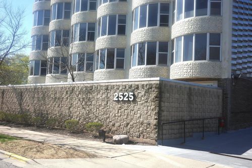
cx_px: 126
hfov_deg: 48.5
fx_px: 280
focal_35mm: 40
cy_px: 84
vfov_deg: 33.4
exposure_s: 1/800
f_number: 5.6
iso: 100
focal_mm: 26
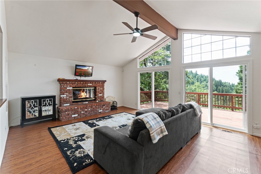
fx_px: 109
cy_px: 87
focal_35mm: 15
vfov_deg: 77.3
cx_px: 130
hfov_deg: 100.4
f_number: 10
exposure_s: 1/6
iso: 400
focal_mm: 10
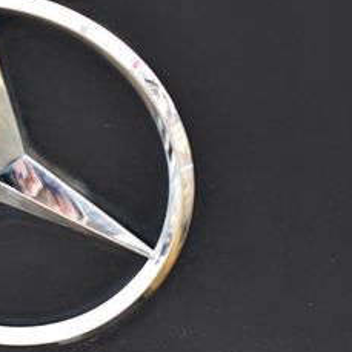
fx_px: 2257
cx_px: -15
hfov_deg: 8.9
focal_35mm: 196
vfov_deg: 8.9
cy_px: 186
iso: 400
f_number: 7.1
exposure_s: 1/40
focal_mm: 55
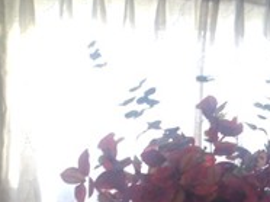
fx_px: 537
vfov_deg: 19.6
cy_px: 260
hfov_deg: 21.8
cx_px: 438
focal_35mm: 69
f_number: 2
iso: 192
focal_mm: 3.54
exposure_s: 1/30
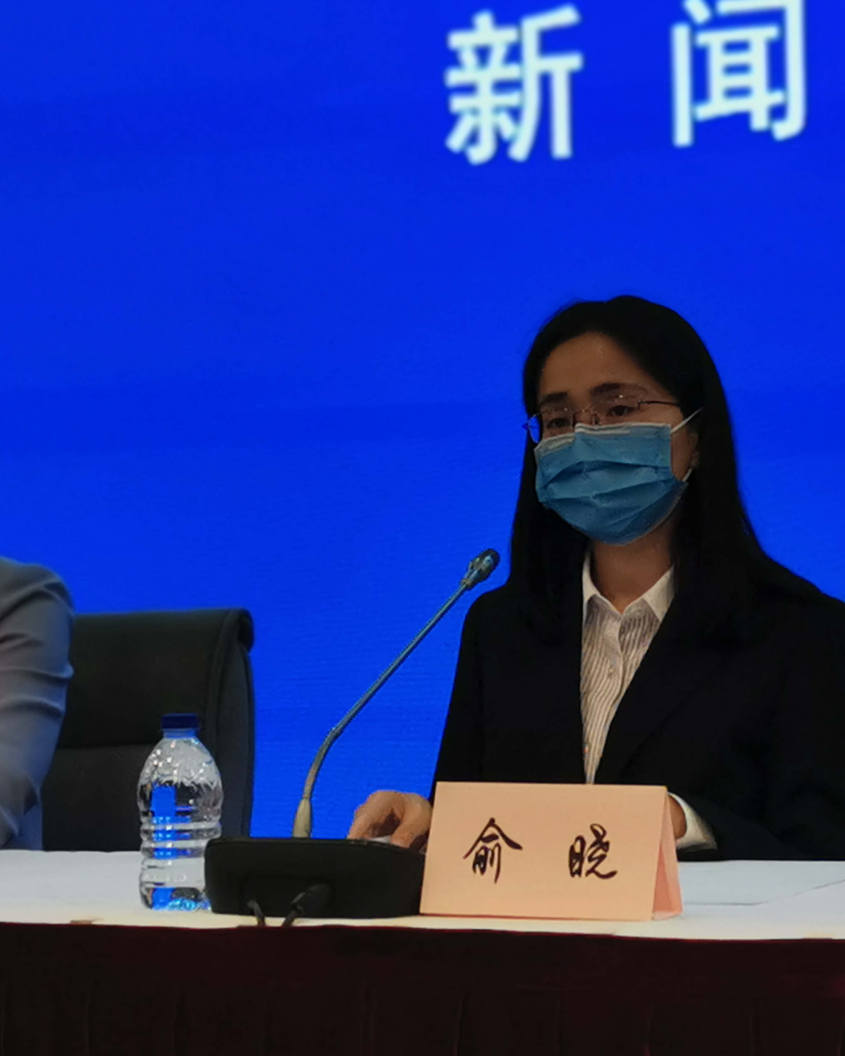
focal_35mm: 114
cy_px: 535
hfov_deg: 13.4
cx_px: 693
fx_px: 3564
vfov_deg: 16.9
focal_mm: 5.58
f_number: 1.8
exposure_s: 1/100
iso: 125
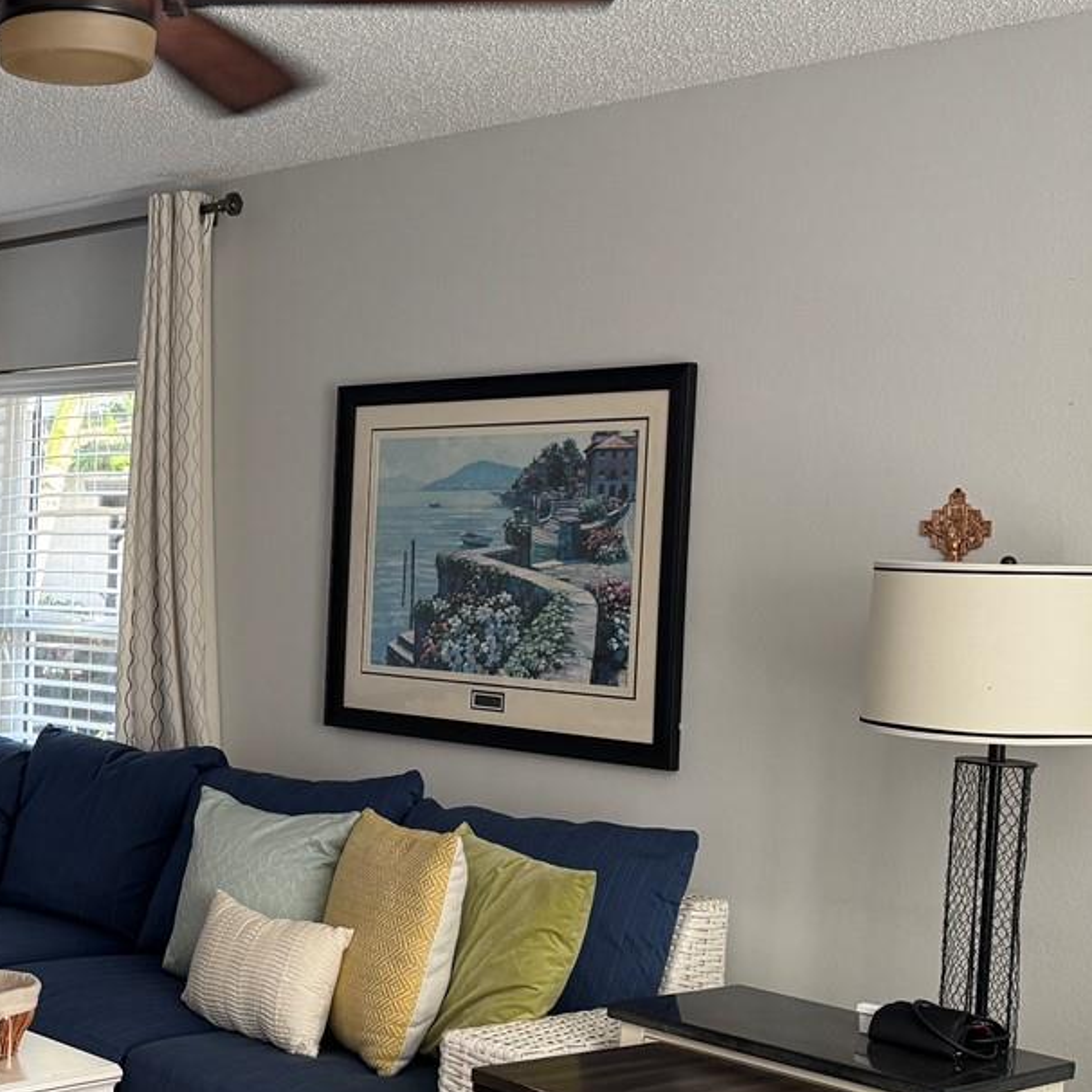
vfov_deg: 30.5
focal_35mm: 56
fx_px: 1999
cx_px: -13
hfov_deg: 28.6
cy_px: 636
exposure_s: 1/60
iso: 160
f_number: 1.78
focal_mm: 6.76
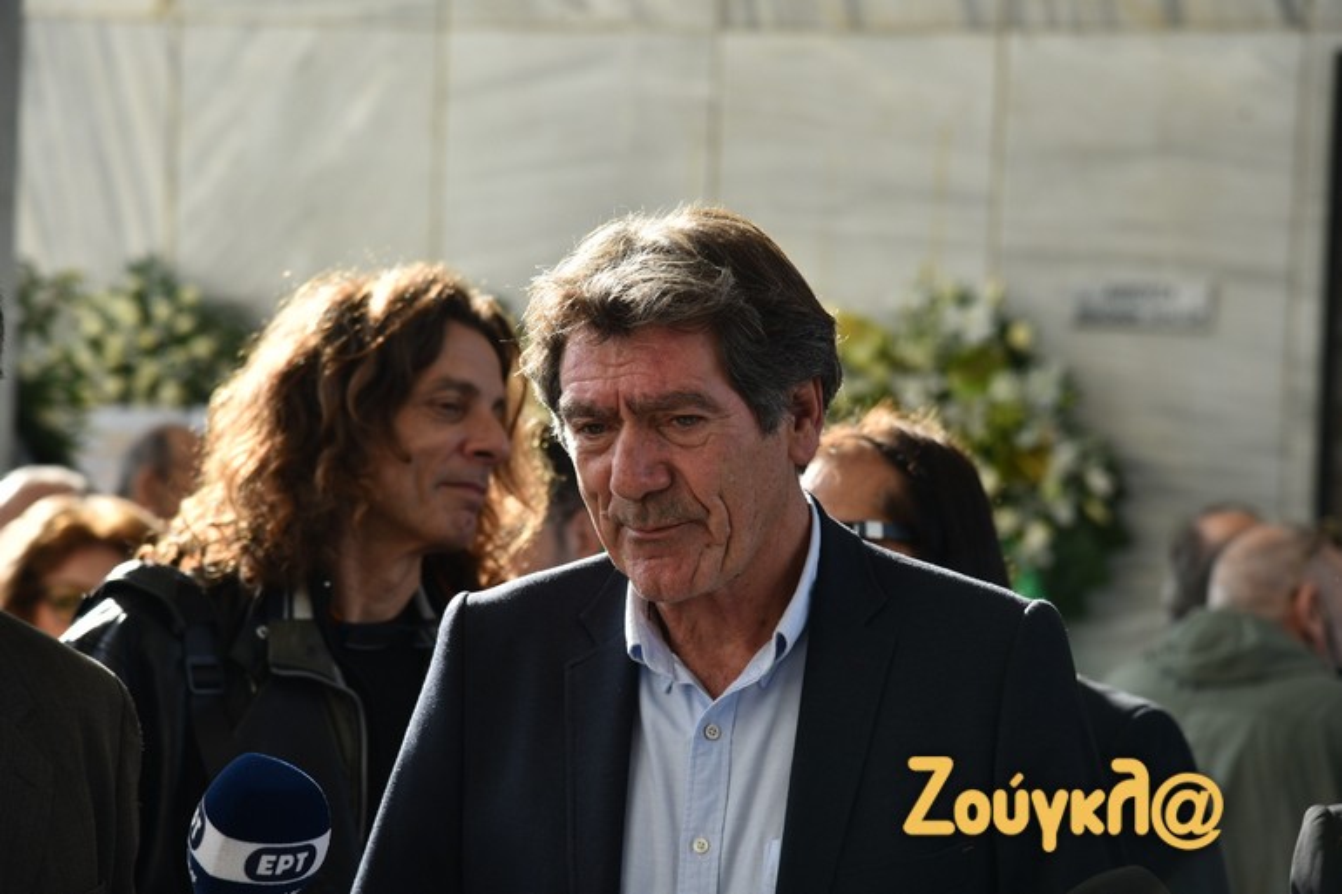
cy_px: 447
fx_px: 4472
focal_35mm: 120
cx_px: 671
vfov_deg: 11.4
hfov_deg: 17.1
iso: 280
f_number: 5.6
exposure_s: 1/320
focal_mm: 120
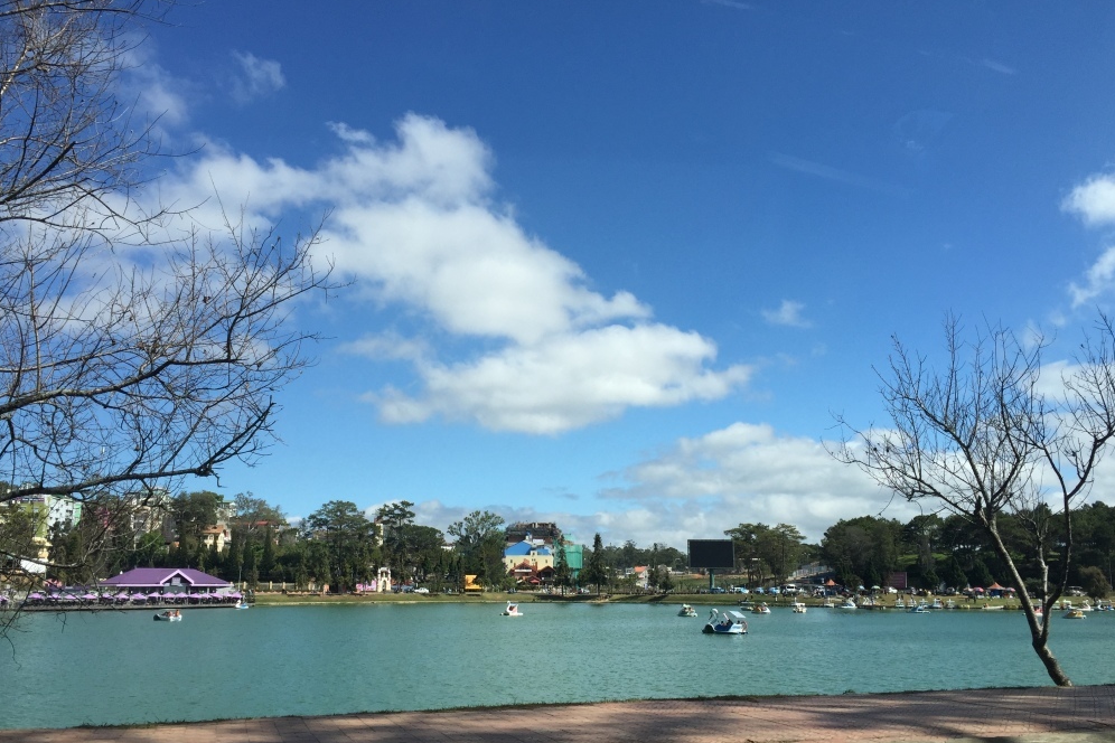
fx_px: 960
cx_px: 555
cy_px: 422
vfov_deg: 42.2
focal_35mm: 31
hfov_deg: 60.3
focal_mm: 4.15
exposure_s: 1/2326
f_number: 2.2
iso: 32
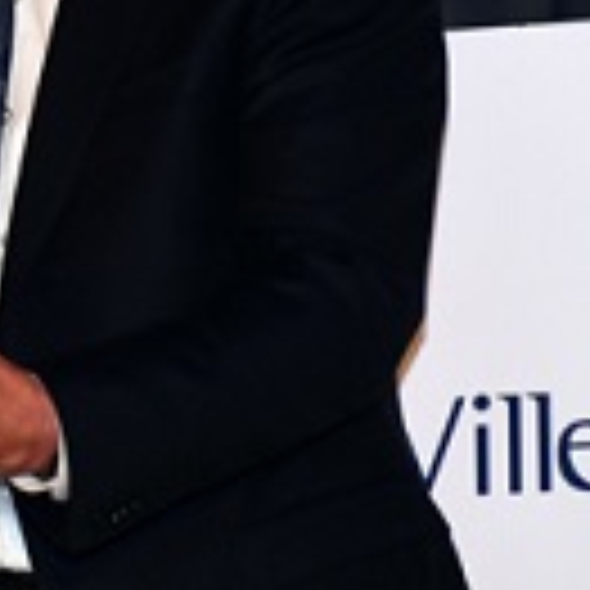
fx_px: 10394
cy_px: -11
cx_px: -214
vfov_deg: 3.2
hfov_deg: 3.2
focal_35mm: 539
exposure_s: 1/200
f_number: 4.8
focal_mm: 155
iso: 1250
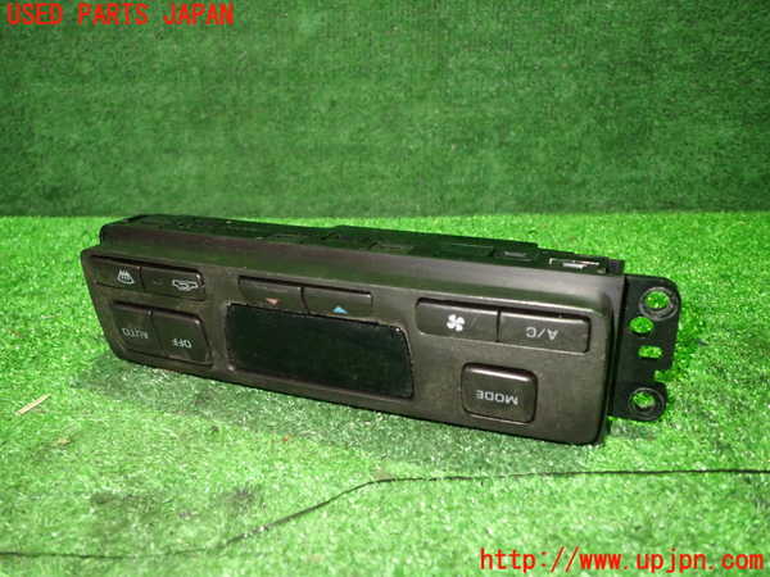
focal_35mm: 30
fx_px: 667
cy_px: 288
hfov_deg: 60.0
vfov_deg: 46.8
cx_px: 385
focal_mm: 5.4
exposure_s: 1/20
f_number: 2.3
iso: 800
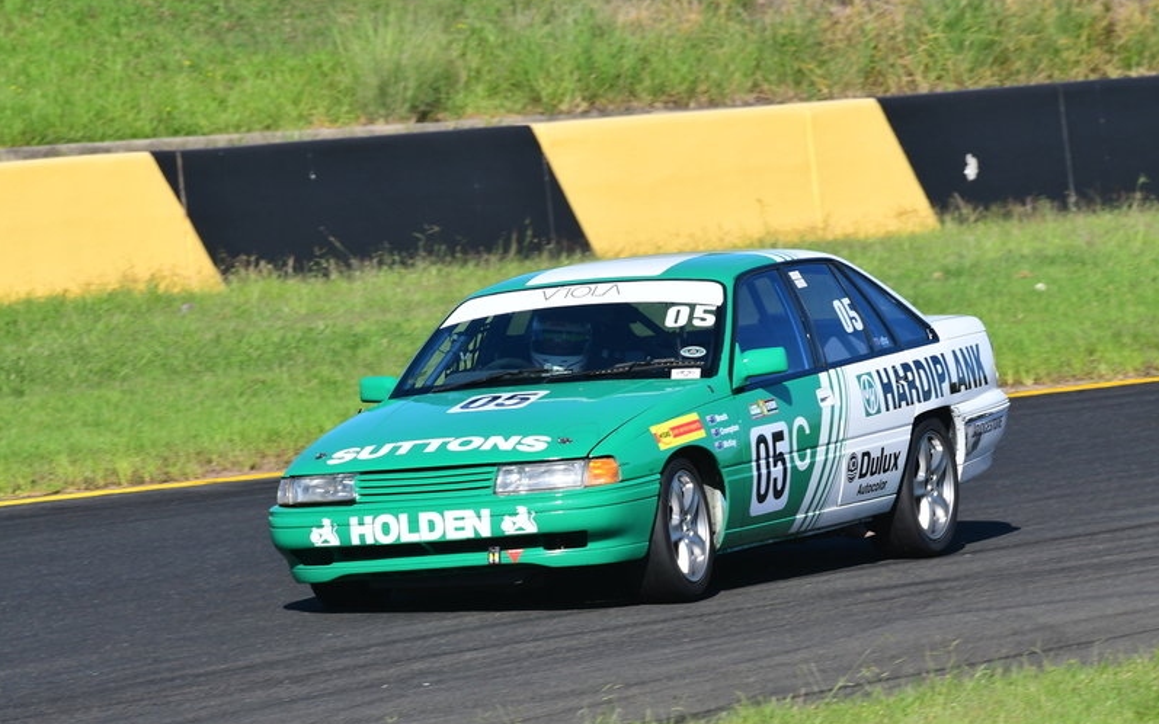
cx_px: 579
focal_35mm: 552
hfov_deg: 3.8
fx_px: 17435
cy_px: 371
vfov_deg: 2.4
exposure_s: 1/640
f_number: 11
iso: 500
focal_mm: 360
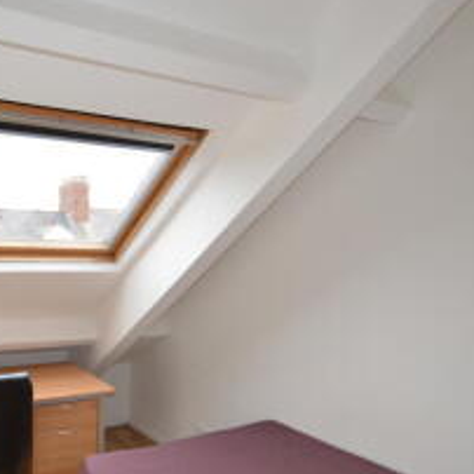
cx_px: 110
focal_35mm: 30
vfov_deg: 53.9
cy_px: 266
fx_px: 465
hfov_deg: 51.4
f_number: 4
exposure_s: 1/125
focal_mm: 10
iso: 140
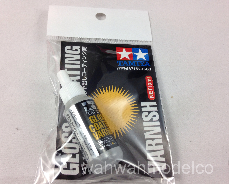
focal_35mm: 35
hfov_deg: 51.5
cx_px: 113
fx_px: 237
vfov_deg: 42.2
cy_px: 93
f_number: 2.4
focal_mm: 4.12
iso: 64
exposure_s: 1/60
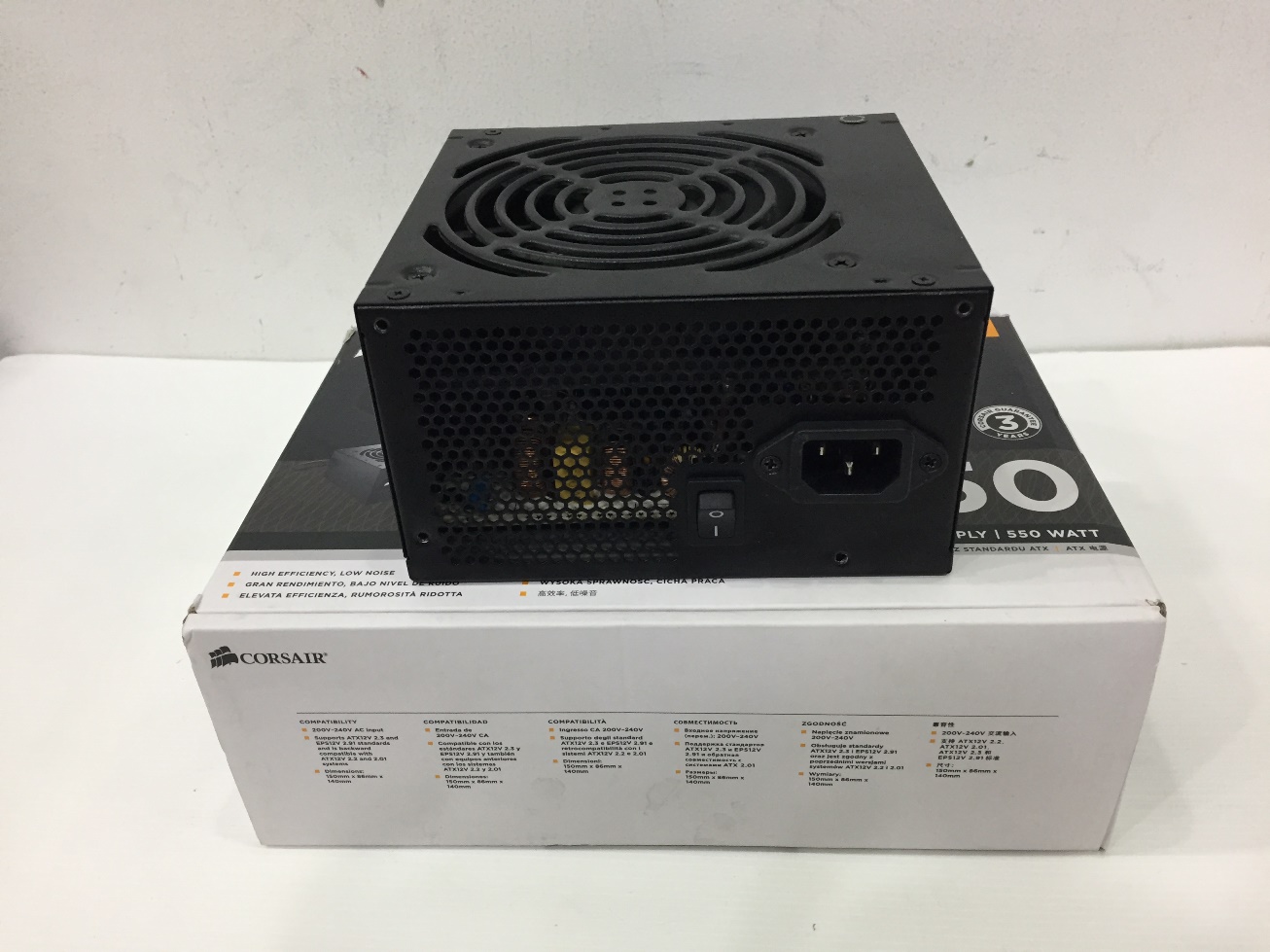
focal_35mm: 29
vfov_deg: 48.2
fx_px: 1064
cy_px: 476
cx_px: 635
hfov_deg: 61.7
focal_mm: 4.15
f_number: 2.2
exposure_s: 1/33
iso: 80
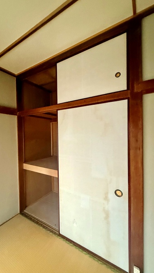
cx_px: 68
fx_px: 116
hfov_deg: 66.8
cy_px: 138
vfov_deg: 99.4
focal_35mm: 16
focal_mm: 2.22
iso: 800
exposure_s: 1/60
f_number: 2.2
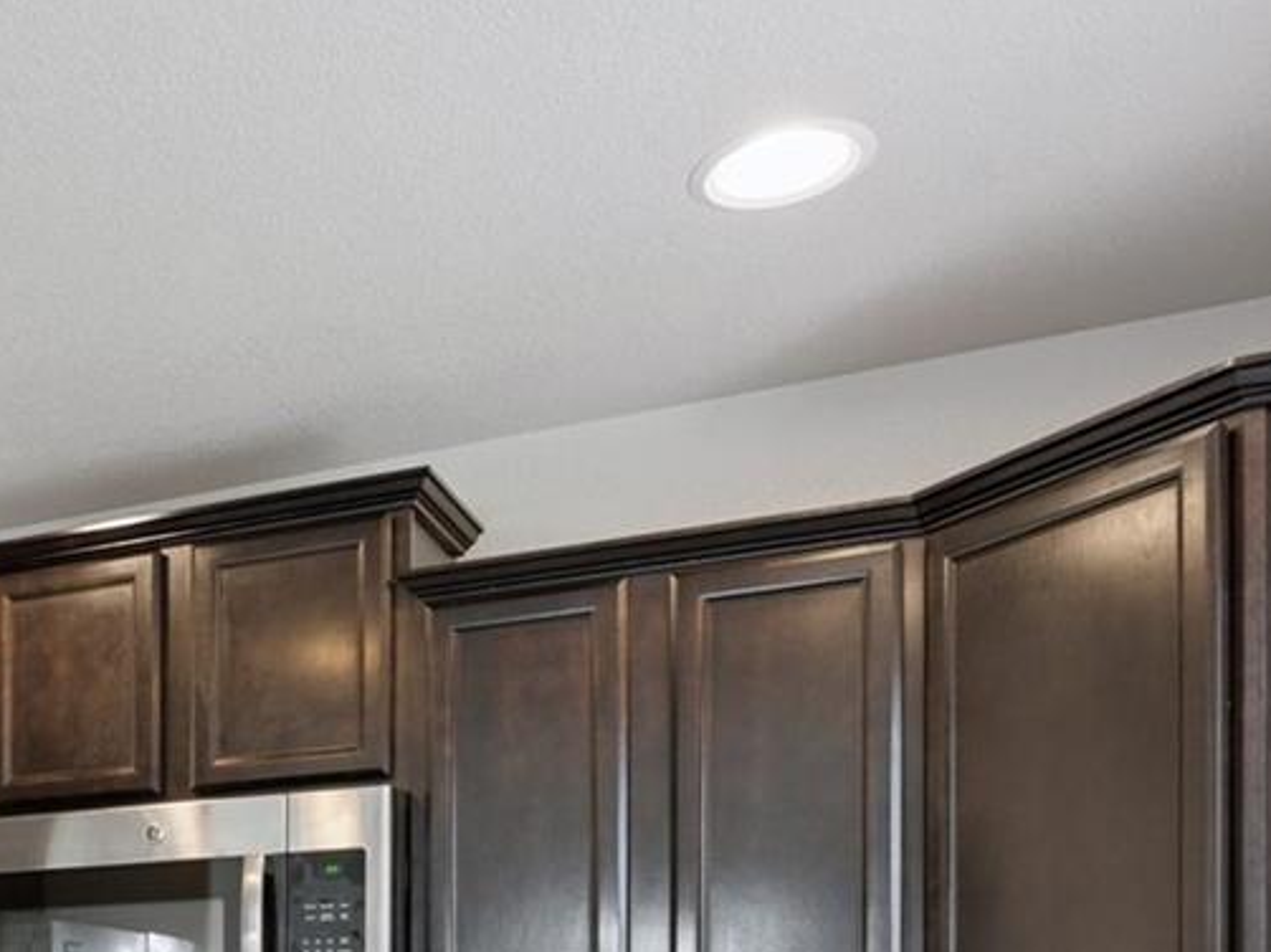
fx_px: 1688
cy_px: 1099
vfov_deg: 28.1
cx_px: -28
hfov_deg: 36.6
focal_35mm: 46
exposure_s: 1.3
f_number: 9
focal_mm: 15
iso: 100
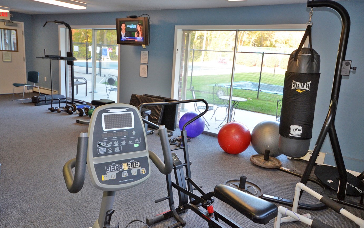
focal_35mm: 28
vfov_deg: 44.5
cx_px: 180
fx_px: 278
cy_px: 105
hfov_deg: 66.5
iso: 1000
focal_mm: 18
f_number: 5.3
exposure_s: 1/60
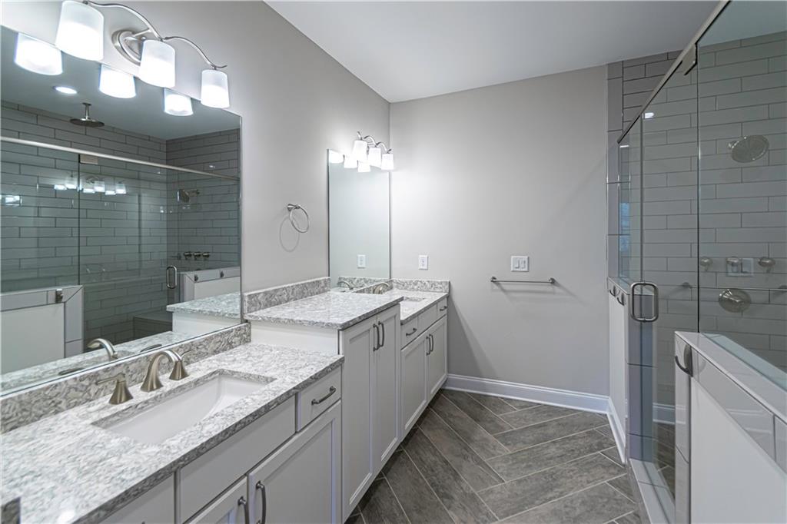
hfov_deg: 100.4
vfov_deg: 77.3
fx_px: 328
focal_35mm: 15
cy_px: 262
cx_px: 394
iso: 200
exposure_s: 1/15
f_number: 8
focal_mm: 10
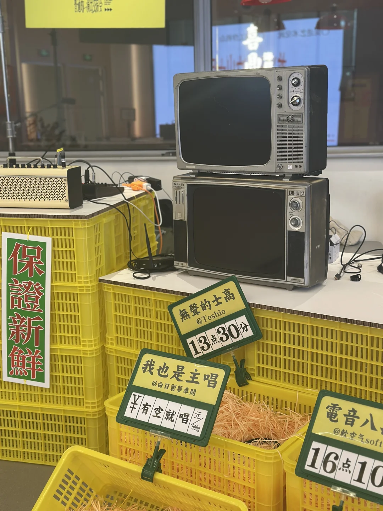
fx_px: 708
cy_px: 256
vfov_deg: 39.7
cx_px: 192
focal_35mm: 48
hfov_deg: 30.3
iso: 160
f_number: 1.78
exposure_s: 1/60
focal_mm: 6.86
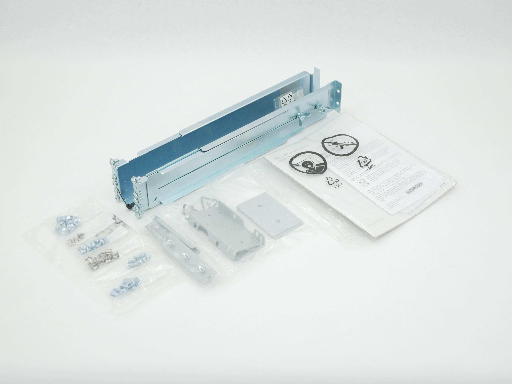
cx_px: 256
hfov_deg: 32.2
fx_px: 888
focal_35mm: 60
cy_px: 192
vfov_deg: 24.4
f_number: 7.1
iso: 1600
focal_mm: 30
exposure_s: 1/200
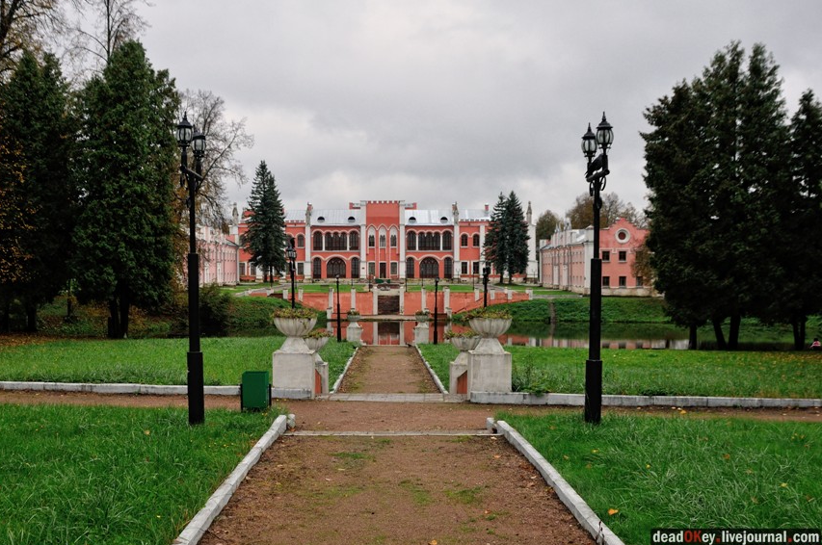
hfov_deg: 50.7
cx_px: 392
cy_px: 272
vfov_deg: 34.9
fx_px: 866
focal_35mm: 38
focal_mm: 24
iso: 400
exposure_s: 1/320
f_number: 7.1
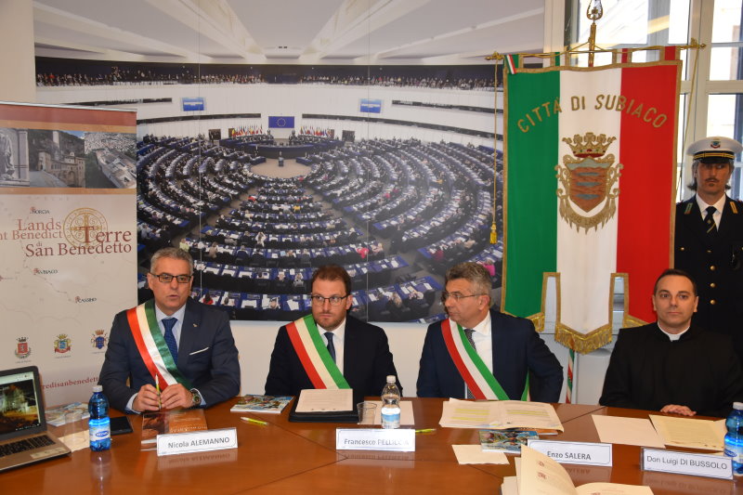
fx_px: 681
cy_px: 248
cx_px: 372
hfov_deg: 57.2
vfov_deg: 40.0
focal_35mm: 33
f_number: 3.8
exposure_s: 1/125
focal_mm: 22
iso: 800
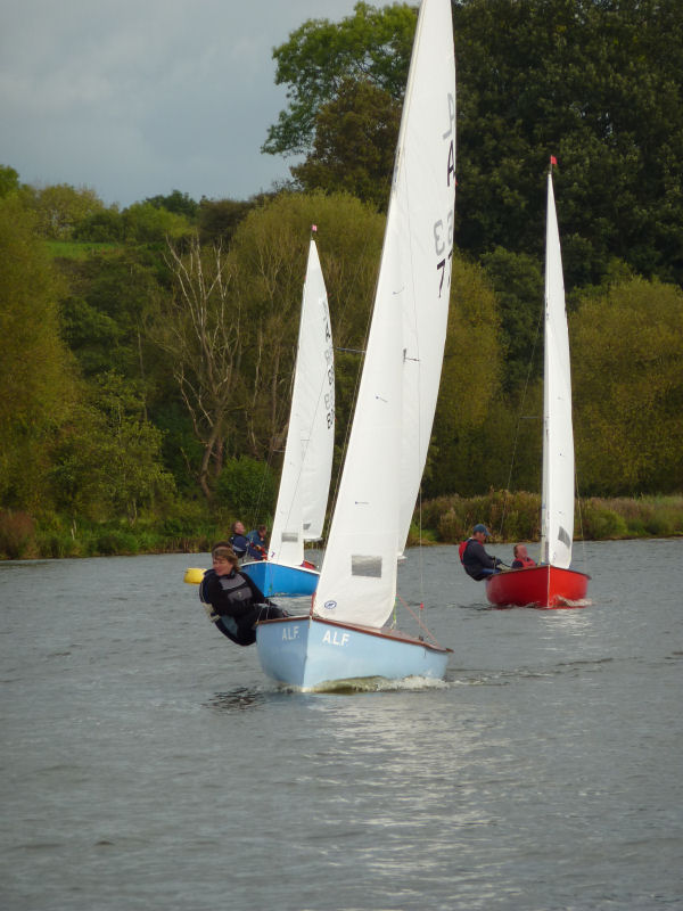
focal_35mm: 300
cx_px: 342
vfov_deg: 6.6
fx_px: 7892
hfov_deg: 5.0
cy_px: 456
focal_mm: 49.2
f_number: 4.9
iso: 80
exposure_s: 1/200
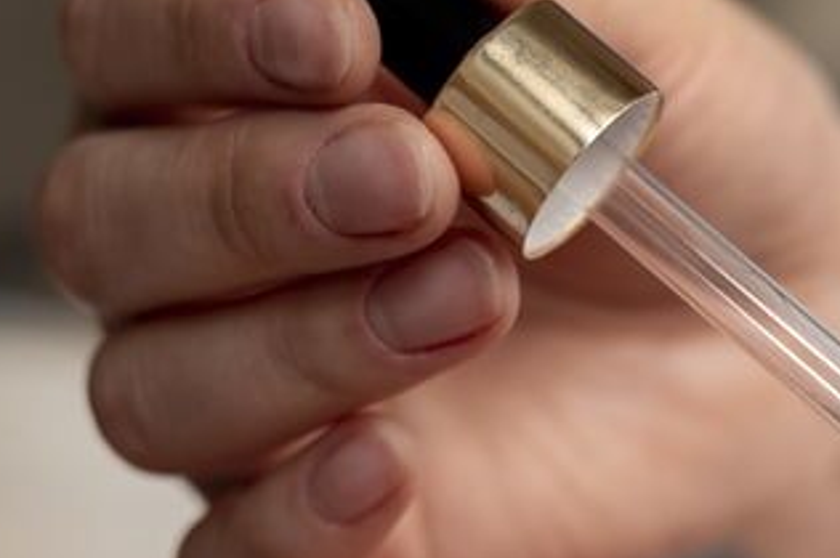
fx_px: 3683
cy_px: 647
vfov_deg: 8.6
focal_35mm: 158
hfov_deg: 12.9
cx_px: 817
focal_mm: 50
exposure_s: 1/160
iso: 800
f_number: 3.5
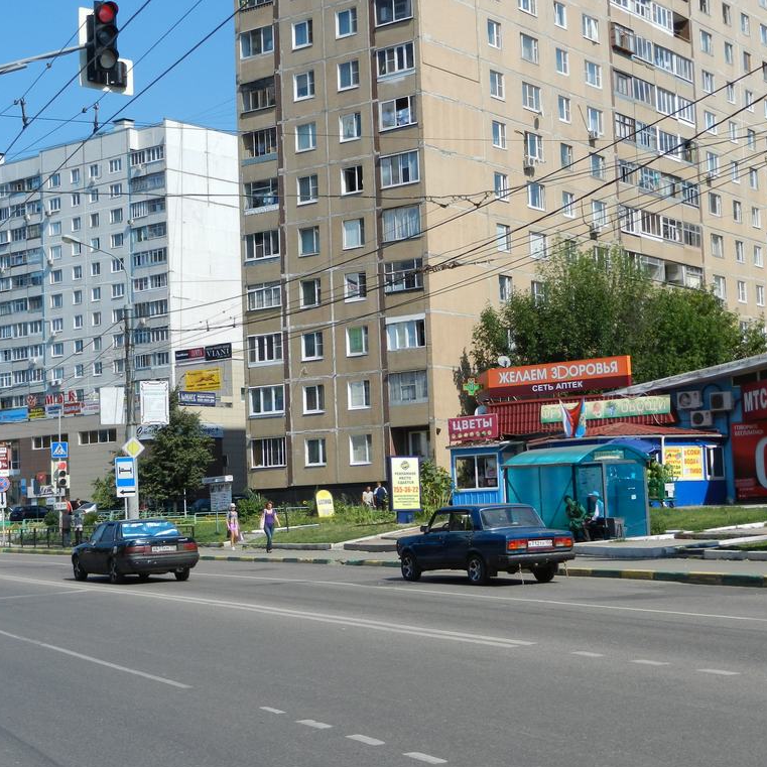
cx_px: 425
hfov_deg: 27.3
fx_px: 1579
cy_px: 386
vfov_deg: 27.3
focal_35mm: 63
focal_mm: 9.4
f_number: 4.4
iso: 160
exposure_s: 1/1600
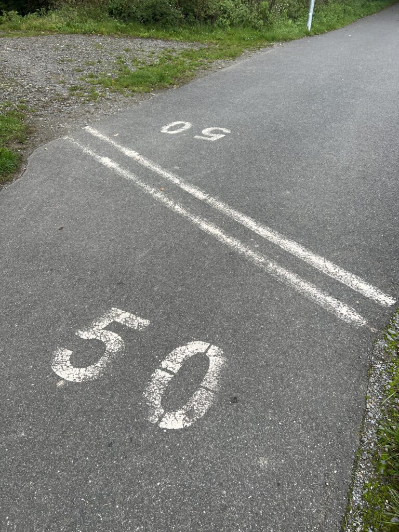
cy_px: 266
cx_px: 200
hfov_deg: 53.1
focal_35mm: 26
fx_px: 400
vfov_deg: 67.3
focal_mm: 5.7
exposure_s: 1/650
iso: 50
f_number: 1.5
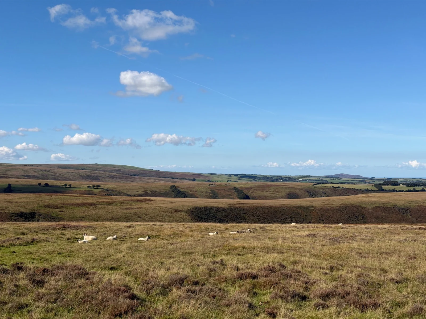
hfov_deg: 39.7
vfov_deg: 30.3
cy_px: 160
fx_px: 591
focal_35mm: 48
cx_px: 213
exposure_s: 1/7143
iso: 64
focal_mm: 6.76
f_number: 1.78
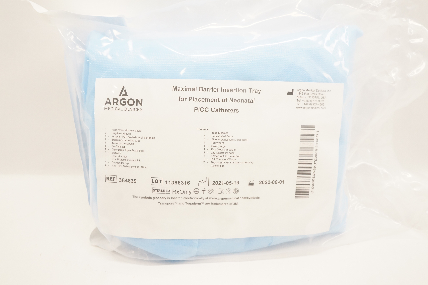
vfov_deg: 43.5
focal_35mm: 30
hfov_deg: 62.0
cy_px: 142
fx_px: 356
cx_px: 214
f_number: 8
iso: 3200
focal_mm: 20
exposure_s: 1/250
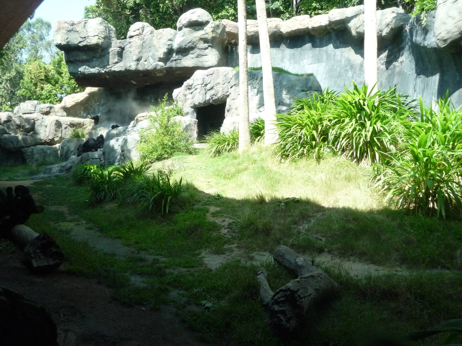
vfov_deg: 39.7
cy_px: 173
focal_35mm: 36
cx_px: 231
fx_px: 480
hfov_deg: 51.4
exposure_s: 1/500
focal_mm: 6
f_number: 3.7
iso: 400
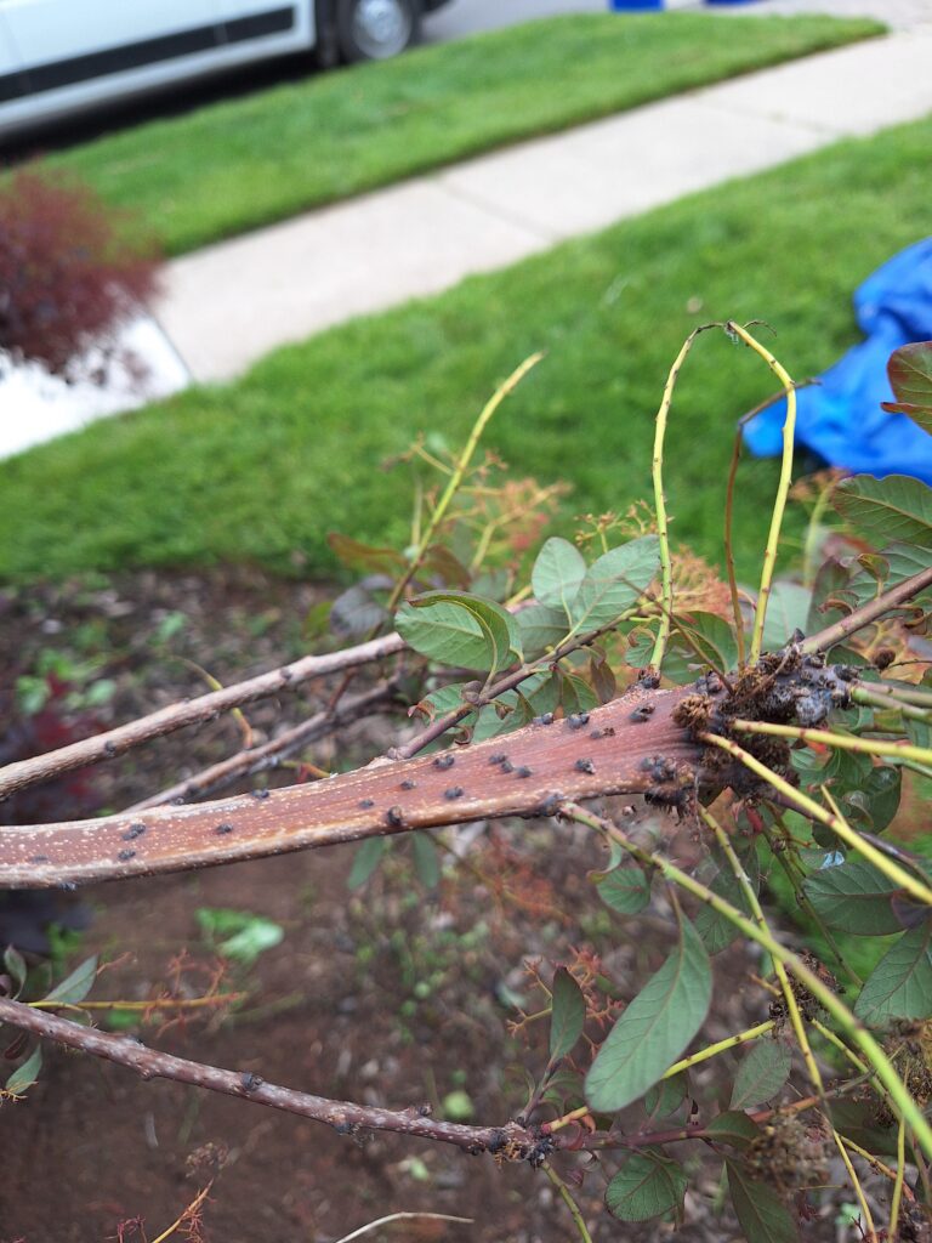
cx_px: 466
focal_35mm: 23
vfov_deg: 73.9
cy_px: 622
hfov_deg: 58.9
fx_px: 826
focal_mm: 5.54
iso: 40
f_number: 1.8
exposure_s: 1/375
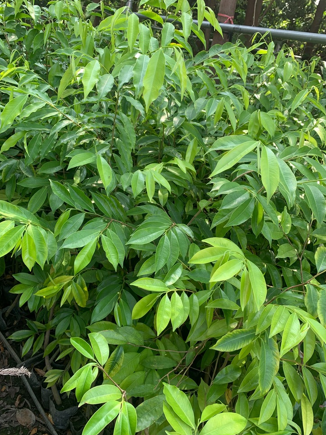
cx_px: 162
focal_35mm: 27
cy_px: 221
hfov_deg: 51.3
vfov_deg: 65.3
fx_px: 339
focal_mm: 4.25
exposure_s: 1/138
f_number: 1.8
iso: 25
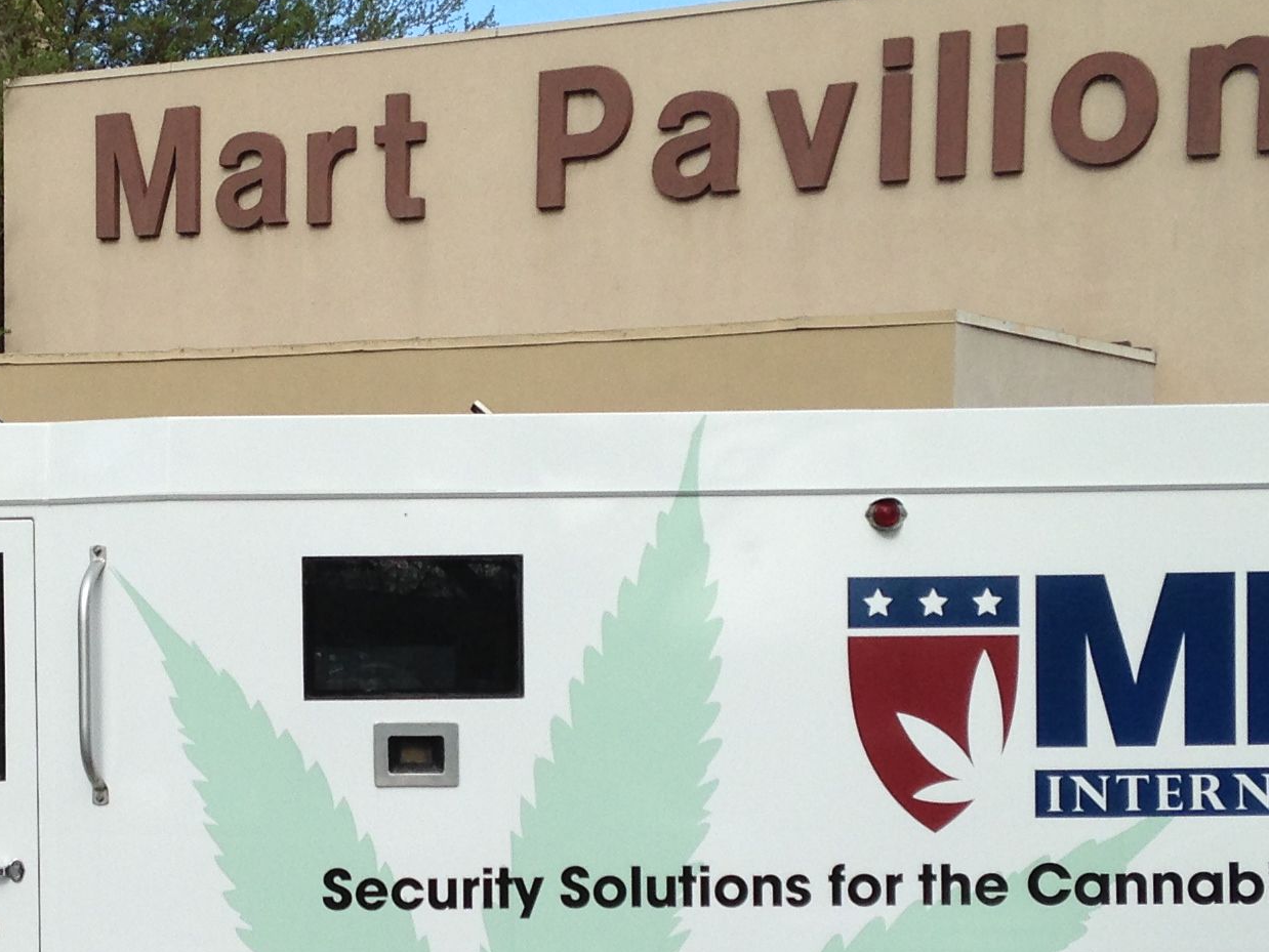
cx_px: 318
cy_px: 751
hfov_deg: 22.3
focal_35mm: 87
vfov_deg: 16.9
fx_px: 3190
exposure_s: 1/1153
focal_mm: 4.12
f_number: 2.4
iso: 50
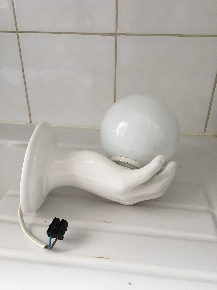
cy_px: 145
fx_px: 242
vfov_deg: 61.7
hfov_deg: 48.2
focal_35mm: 29
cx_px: 108
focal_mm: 4.15
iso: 32
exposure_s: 1/33
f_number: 2.2
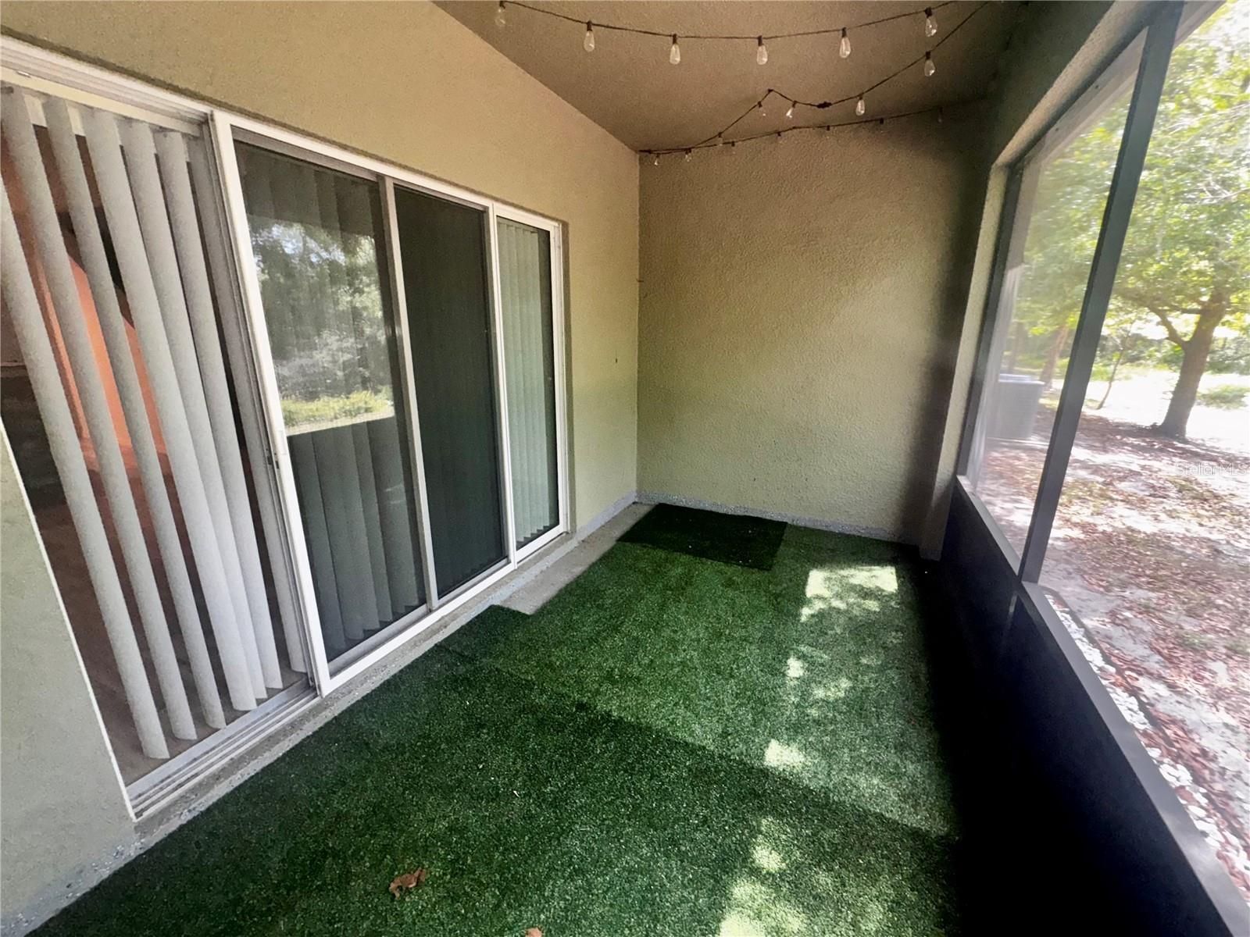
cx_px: 625
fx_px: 506
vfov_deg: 85.7
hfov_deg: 102.1
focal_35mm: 14
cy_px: 468
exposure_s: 1/77
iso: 200
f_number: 2.2
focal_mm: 2.22
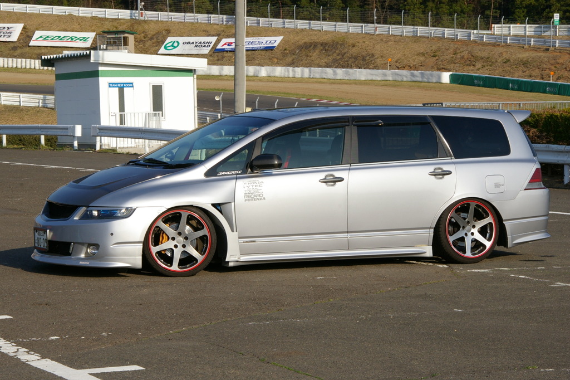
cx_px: 285
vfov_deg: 11.7
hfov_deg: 17.5
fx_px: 1852
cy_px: 190
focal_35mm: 117
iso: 200
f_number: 16
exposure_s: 1/125
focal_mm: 78
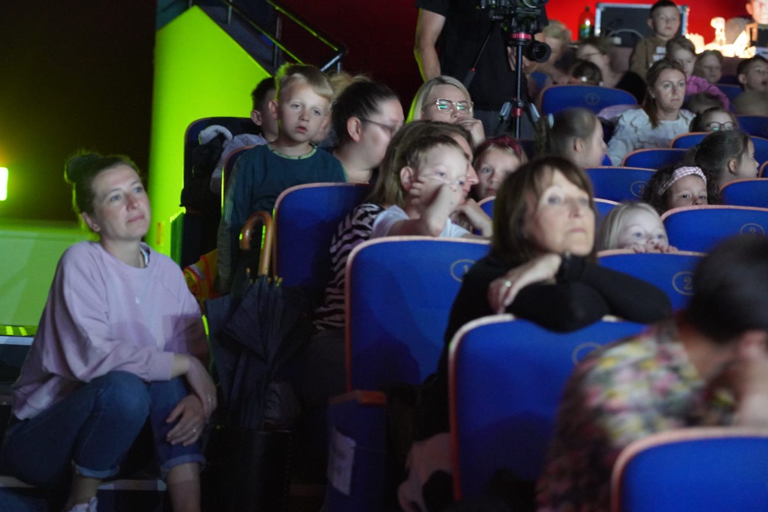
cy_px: 256
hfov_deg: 19.5
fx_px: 2240
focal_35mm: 105
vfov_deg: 13.0
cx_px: 384
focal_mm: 105
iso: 12800
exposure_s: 1/4
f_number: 4
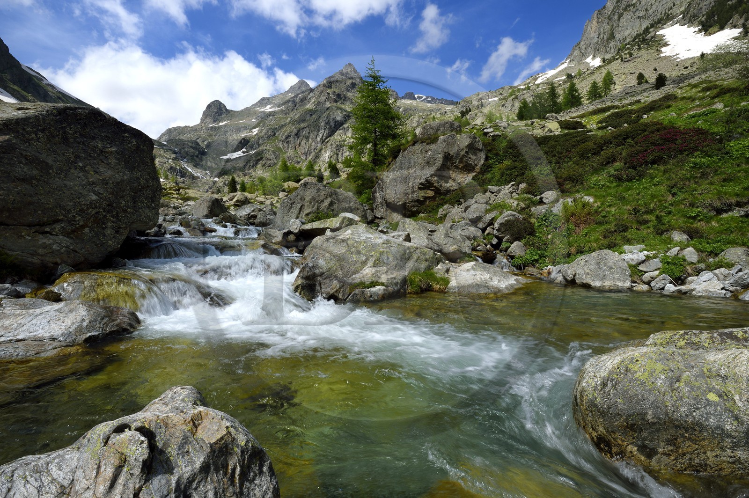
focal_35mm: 16
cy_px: 249
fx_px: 333
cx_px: 374
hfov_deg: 96.8
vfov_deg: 73.6
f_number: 20
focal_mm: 16
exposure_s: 1/30
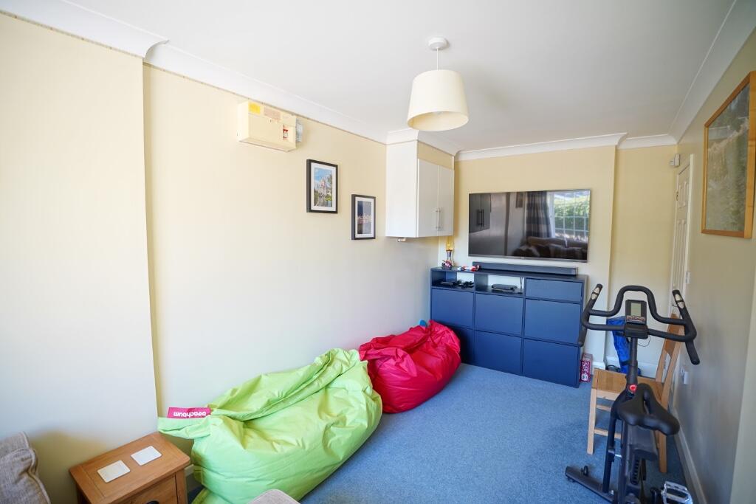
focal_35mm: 16
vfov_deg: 73.8
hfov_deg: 96.7
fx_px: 336
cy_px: 252
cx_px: 378
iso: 640
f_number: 2.8
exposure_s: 1/30
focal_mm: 16
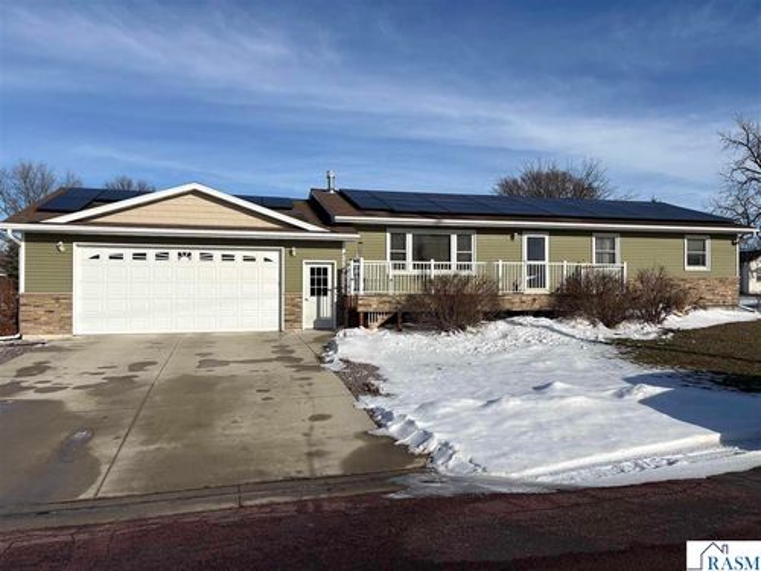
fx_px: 572
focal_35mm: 26
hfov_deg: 67.3
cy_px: 286
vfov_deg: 53.1
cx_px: 380
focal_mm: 5.96
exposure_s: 1/6993
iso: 50
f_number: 1.6
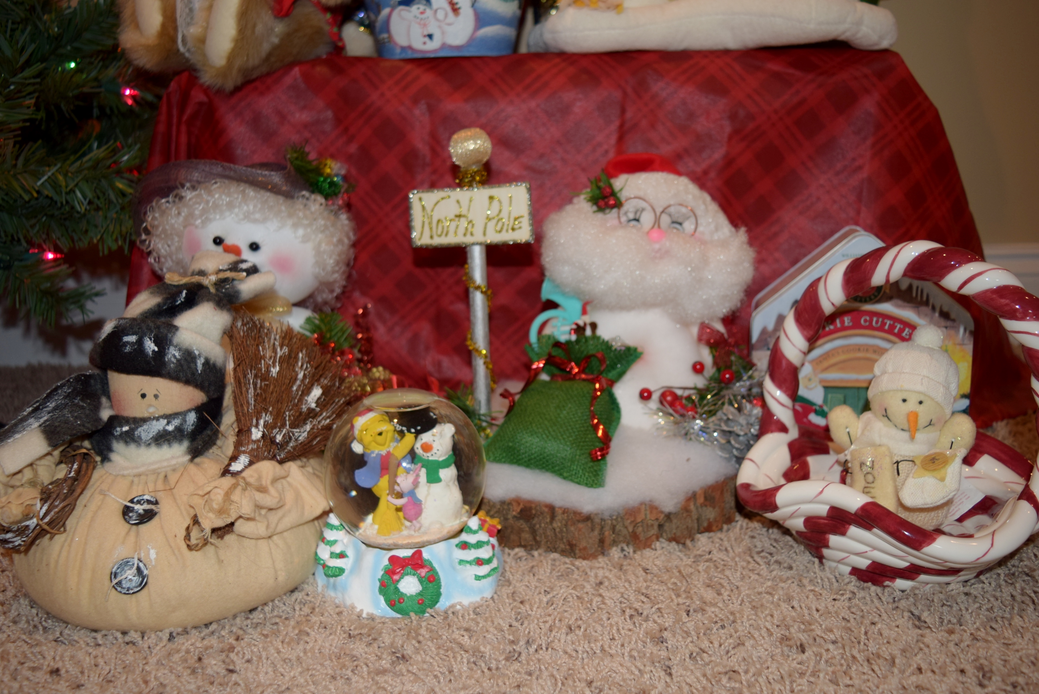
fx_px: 953
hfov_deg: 57.2
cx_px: 520
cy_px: 347
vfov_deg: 40.0
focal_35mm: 33
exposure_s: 1/60
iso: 360
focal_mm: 22
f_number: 3.8
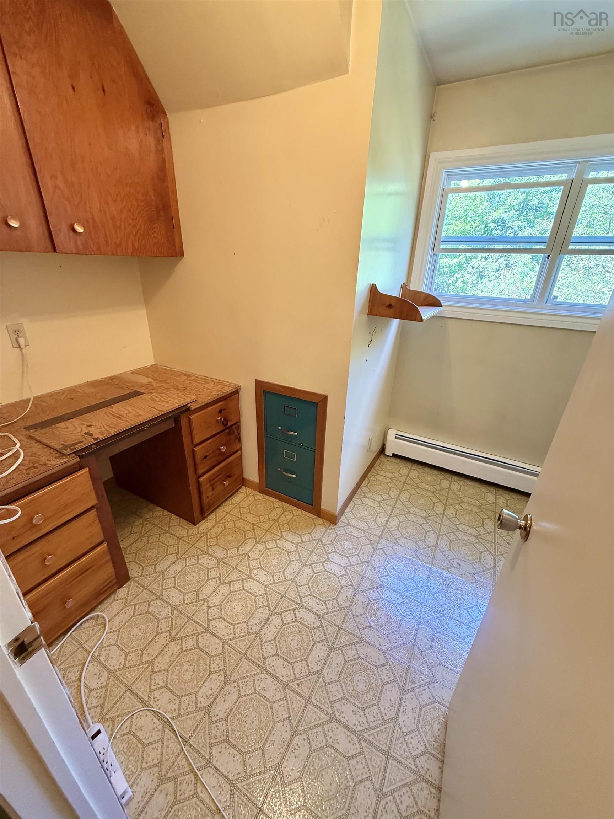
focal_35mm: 14
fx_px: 331
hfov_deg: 85.7
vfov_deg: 102.1
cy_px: 410
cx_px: 307
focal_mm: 2.22
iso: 250
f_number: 2.2
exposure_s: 1/60
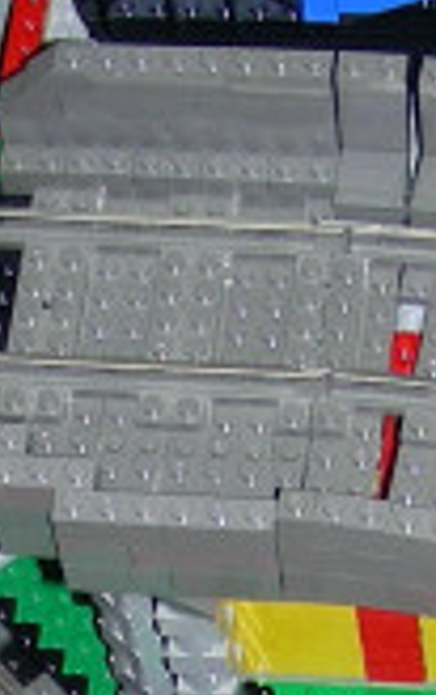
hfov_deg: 6.7
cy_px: 1009
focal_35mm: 196
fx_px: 3713
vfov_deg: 10.4
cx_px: 313
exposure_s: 1/60.1
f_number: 3.5
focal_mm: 6.3
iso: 50
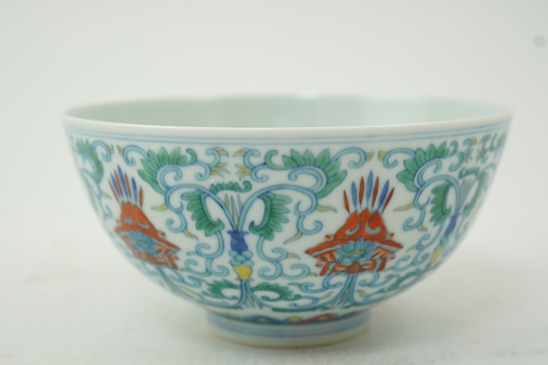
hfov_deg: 34.5
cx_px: 281
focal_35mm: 58
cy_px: 191
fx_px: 883
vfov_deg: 23.4
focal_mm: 37
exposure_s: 1/60
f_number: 5.6
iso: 400
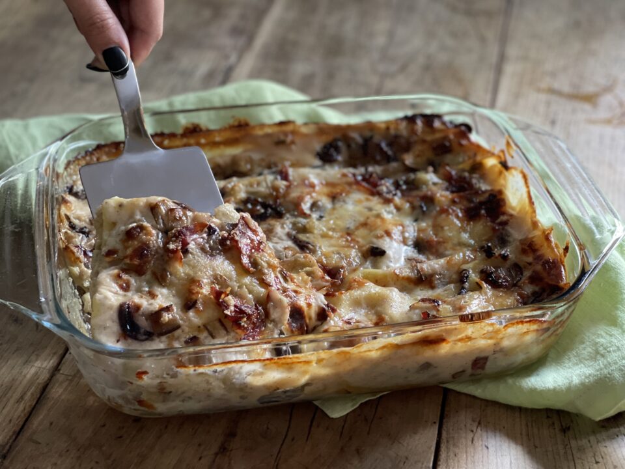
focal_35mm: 64
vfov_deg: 22.9
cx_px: 312
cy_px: 234
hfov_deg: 30.3
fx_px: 1156
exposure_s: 1/33
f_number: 2.2
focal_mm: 7.5
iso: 400
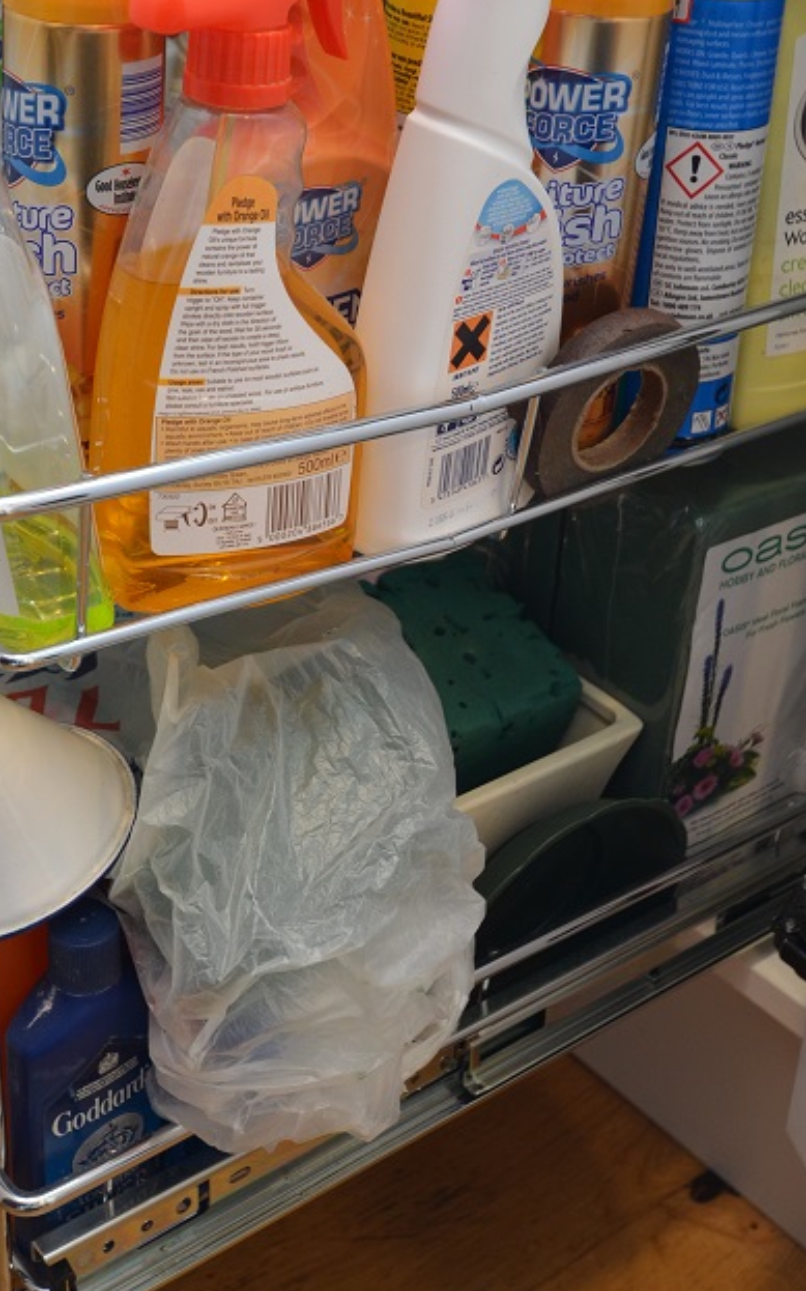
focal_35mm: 53
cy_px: 412
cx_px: 334
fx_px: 1864
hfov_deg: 24.4
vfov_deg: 37.7
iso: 400
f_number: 4.5
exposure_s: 1/80
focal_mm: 20
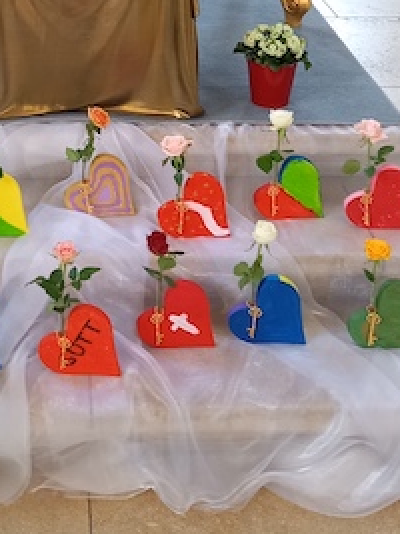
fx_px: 925
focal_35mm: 60
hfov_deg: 24.0
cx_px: 74
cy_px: -24
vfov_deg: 29.6
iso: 320
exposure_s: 1/33.3
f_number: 1.8
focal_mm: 4.65
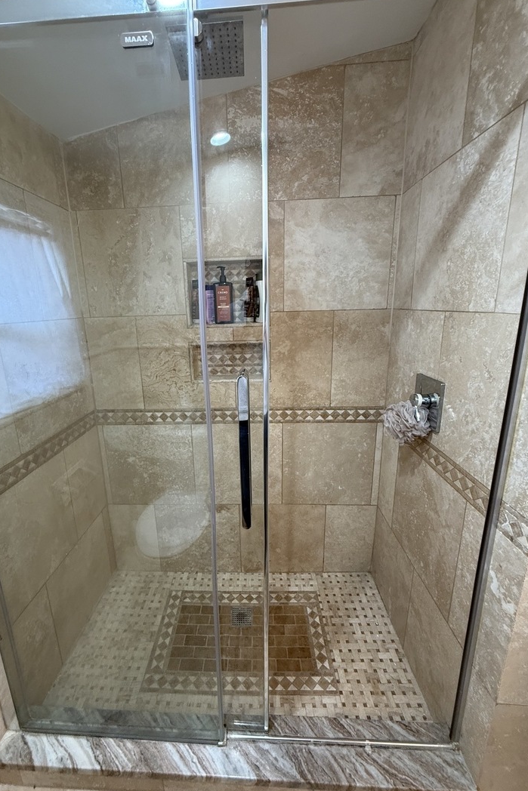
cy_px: 388
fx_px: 330
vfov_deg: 100.4
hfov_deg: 77.1
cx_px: 239
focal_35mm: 15
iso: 200
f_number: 2.2
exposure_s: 1/60
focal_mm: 2.22
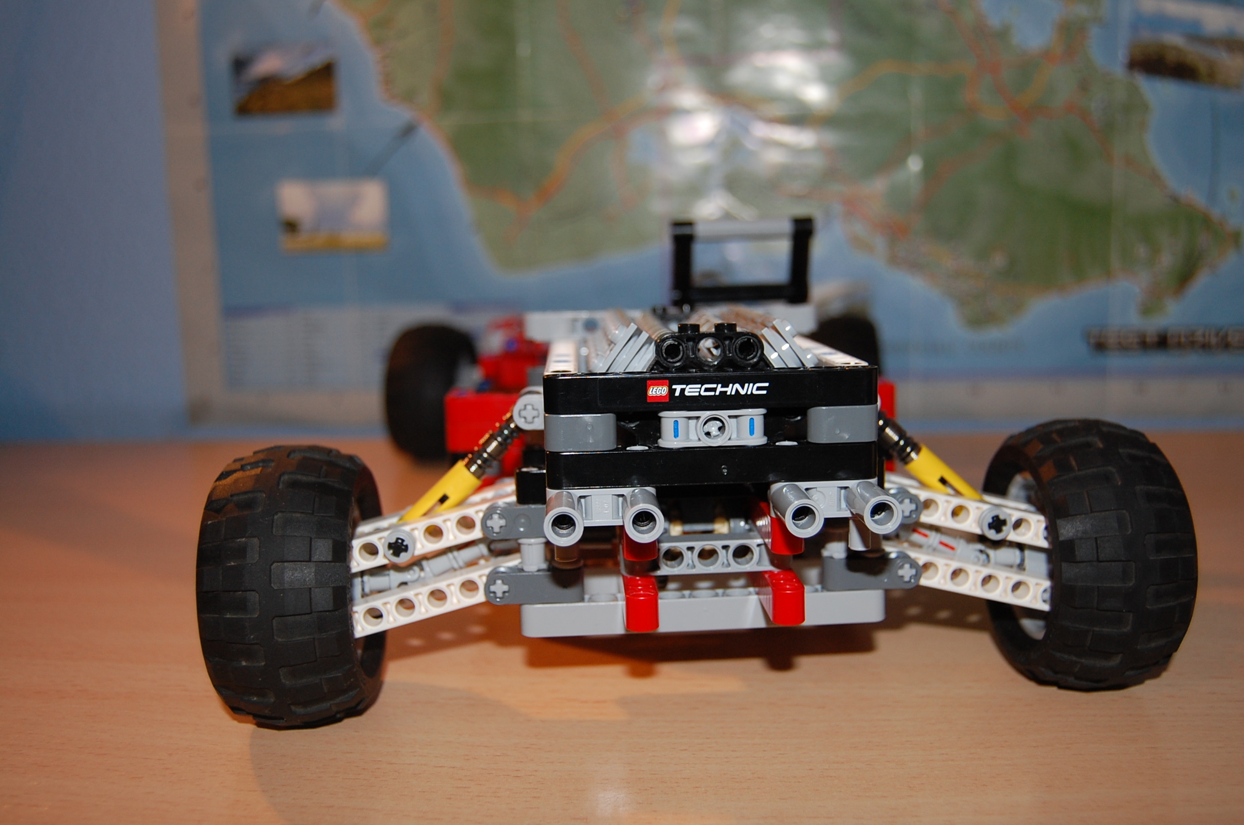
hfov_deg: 55.2
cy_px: 412
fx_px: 1190
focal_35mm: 34
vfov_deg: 38.2
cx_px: 622
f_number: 3.8
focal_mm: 23
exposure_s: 1/60
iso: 360
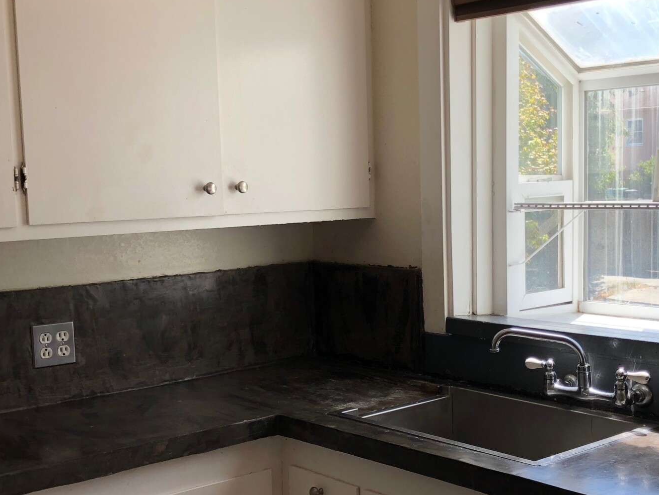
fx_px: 1028
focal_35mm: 54
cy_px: 321
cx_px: 403
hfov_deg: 35.4
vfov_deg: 26.9
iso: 20
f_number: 1.8
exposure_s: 1/225
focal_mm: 3.99
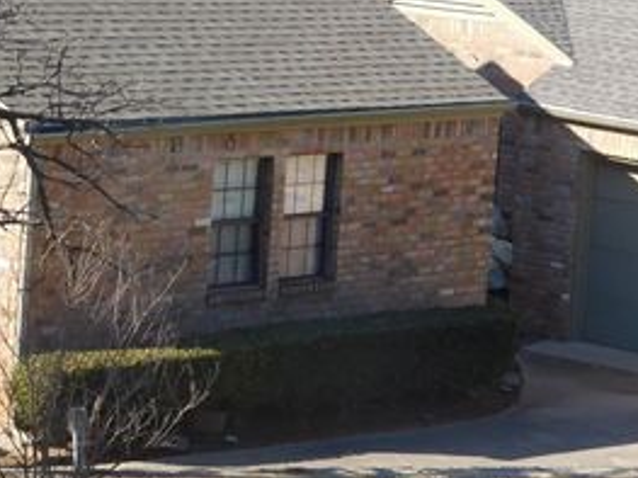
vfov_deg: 8.6
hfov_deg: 11.4
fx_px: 3187
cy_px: 183
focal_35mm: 173
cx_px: 517
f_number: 4.5
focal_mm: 16.1
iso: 125
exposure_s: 1/500
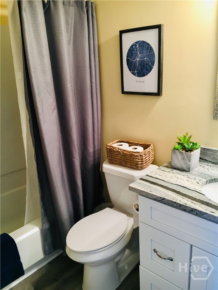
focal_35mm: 29
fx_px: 244
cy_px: 145
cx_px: 109
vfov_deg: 61.7
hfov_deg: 48.2
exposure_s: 1/30
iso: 80
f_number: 2.2
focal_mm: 4.15
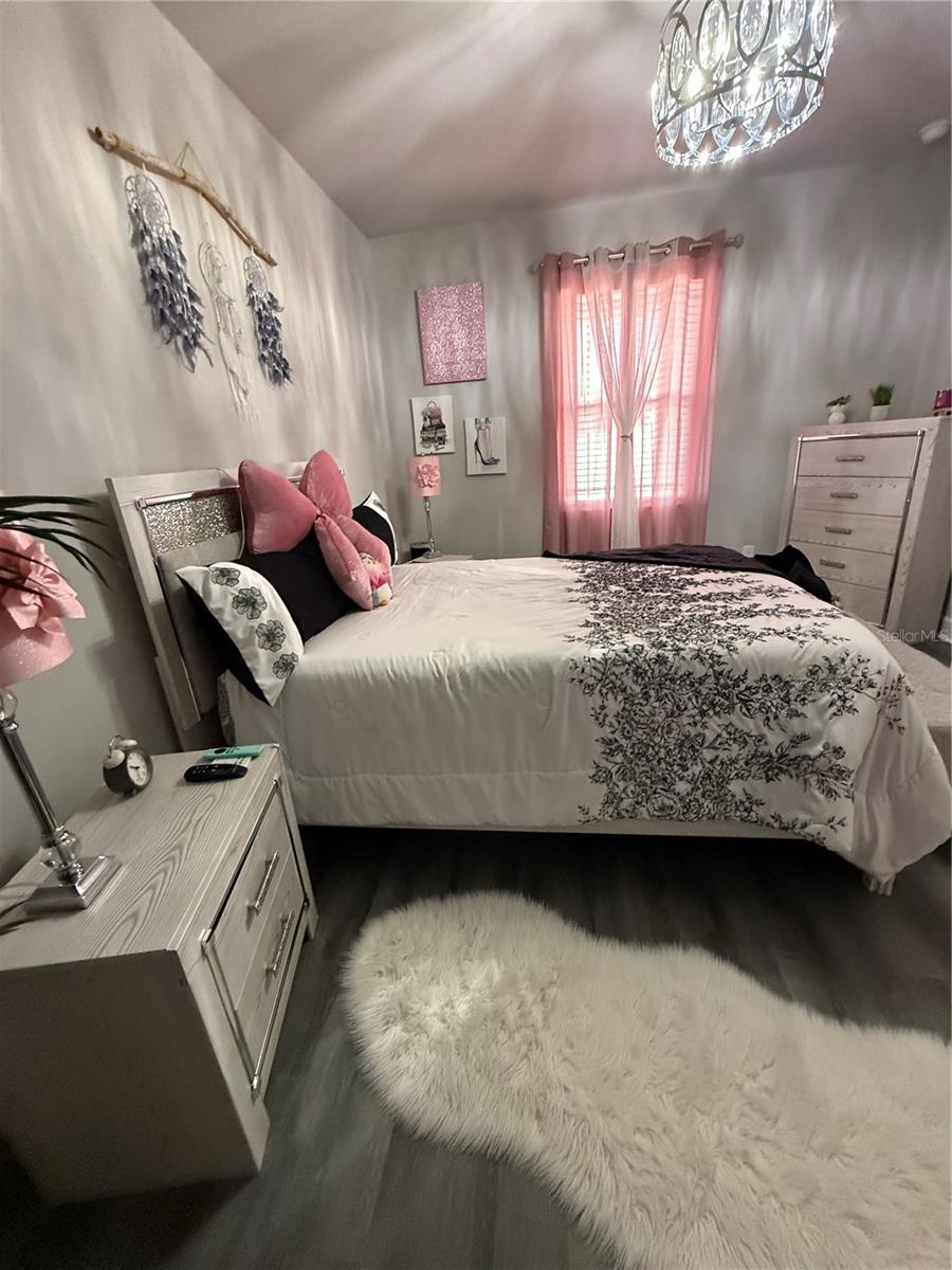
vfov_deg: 102.1
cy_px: 635
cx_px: 476
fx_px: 513
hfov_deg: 85.7
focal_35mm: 14
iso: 640
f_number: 2.2
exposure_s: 1/60
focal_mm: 2.22
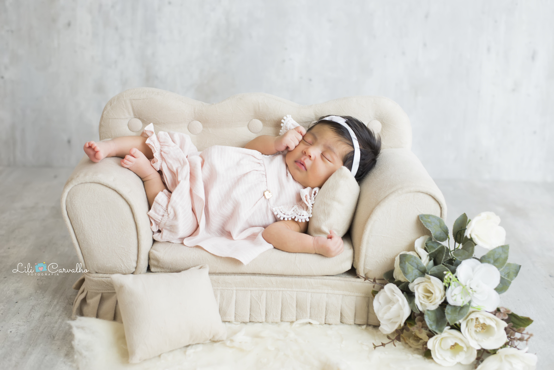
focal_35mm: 50
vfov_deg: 27.0
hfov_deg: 39.6
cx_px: 277
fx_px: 770
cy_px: 185
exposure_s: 1/125
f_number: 4
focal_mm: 50
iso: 1250
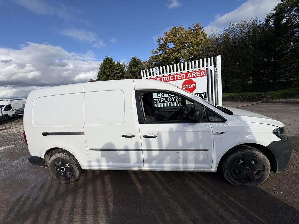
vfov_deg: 85.7
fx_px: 121
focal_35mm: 14
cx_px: 150
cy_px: 112
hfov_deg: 102.1
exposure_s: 1/2342
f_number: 2.2
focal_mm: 2.22
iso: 40
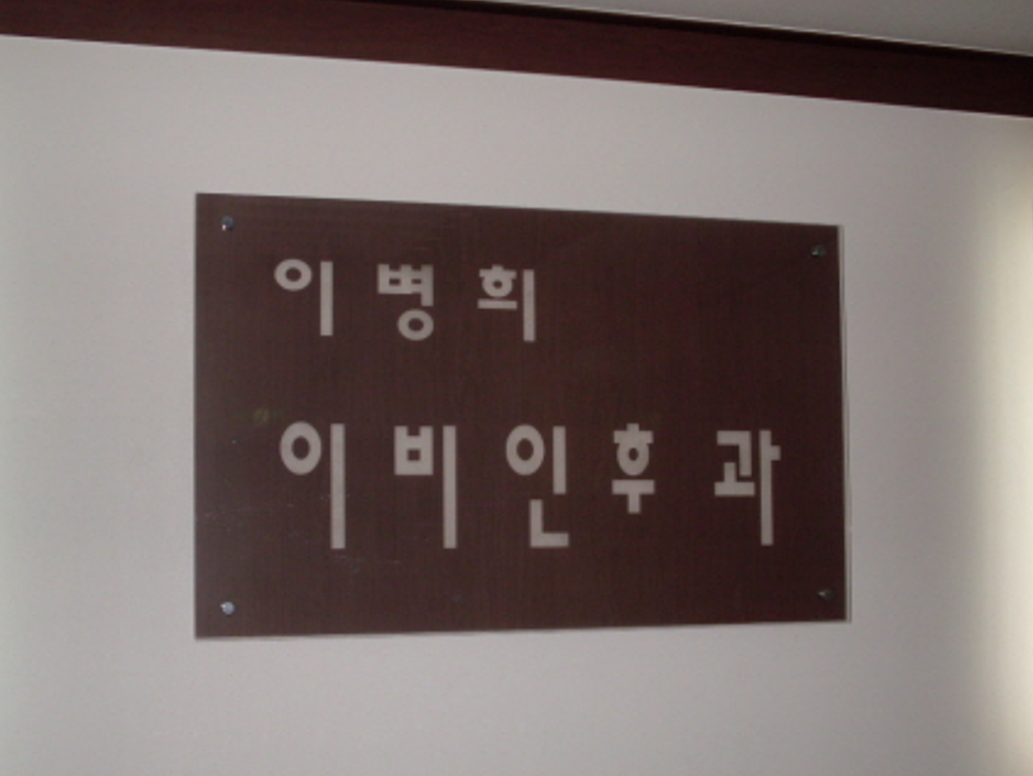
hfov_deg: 33.2
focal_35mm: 58
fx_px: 1732
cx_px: 487
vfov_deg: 25.2
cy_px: 447
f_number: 3.1
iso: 100
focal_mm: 8.1
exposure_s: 1/45
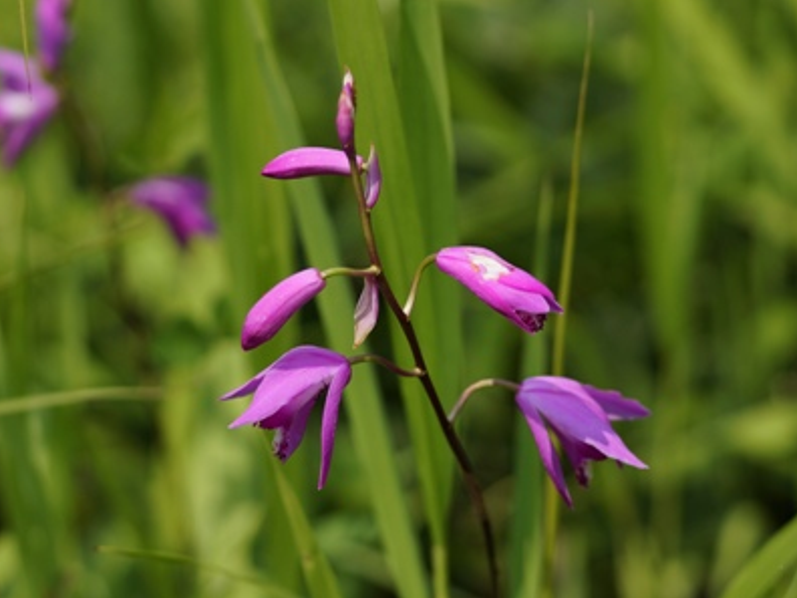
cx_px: 386
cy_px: 299
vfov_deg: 10.1
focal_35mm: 147
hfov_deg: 13.4
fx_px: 3385
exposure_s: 1/1250
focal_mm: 90
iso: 100
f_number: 2.8
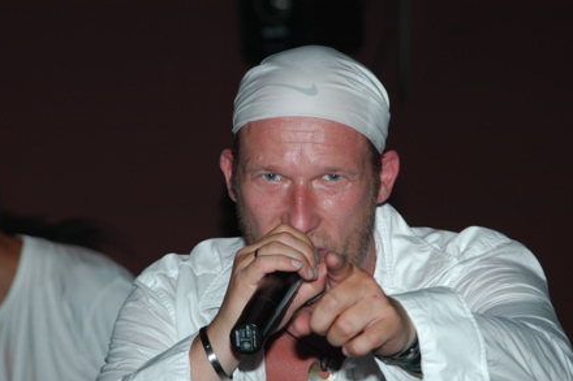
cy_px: 192
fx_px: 3286
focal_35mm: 207
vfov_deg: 6.6
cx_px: 283
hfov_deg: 10.0
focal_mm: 135
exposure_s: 1/60
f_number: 5.6
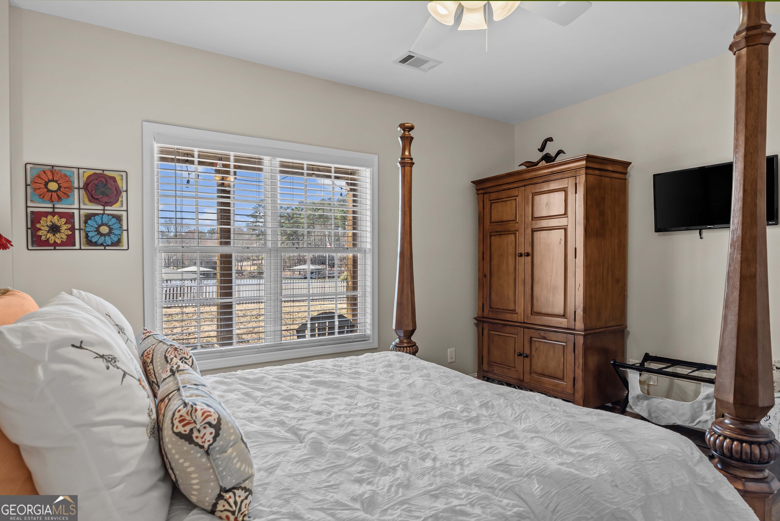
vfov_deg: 62.0
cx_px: 390
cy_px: 260
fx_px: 433
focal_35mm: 20
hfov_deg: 84.0
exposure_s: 1/10
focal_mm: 20
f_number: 10
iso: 200
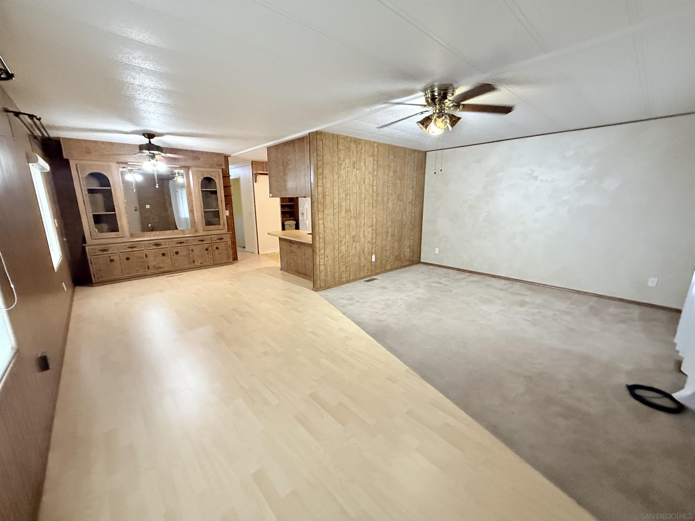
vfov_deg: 85.7
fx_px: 281
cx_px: 348
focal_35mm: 14
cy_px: 260
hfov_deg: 102.1
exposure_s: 1/60
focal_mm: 2.22
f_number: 2.2
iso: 800
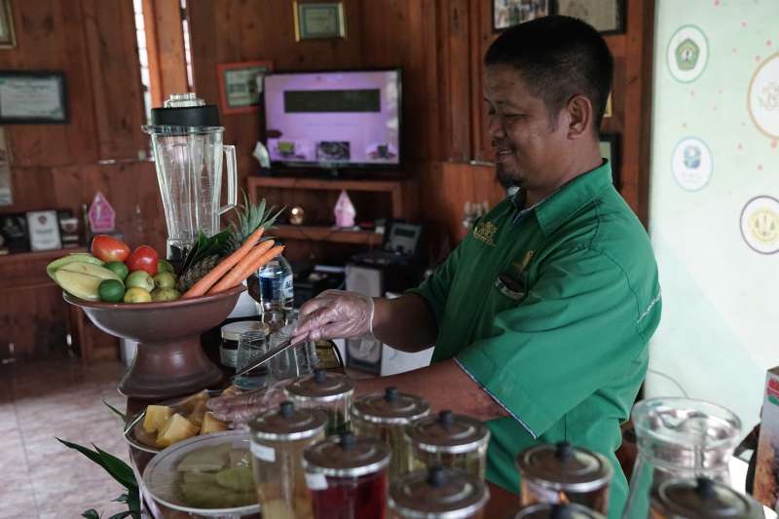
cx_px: 390
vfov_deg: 33.4
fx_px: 865
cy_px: 260
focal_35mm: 40
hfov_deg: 48.5
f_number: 4
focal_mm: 40
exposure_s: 1/125
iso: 5000
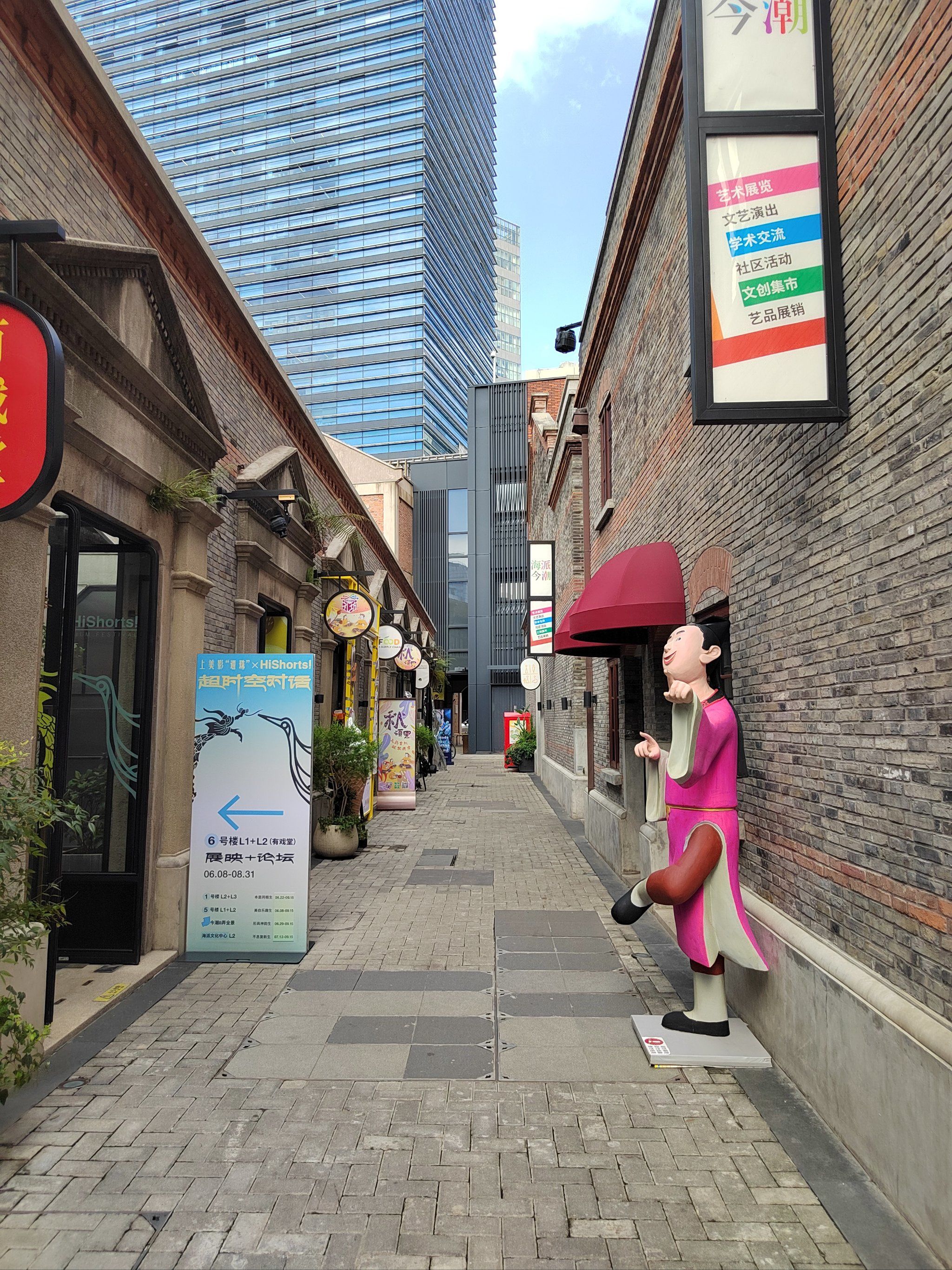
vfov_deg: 73.9
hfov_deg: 58.9
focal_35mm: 23
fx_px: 843
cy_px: 635
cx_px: 476
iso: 366
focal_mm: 5.52
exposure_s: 1/714
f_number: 1.9
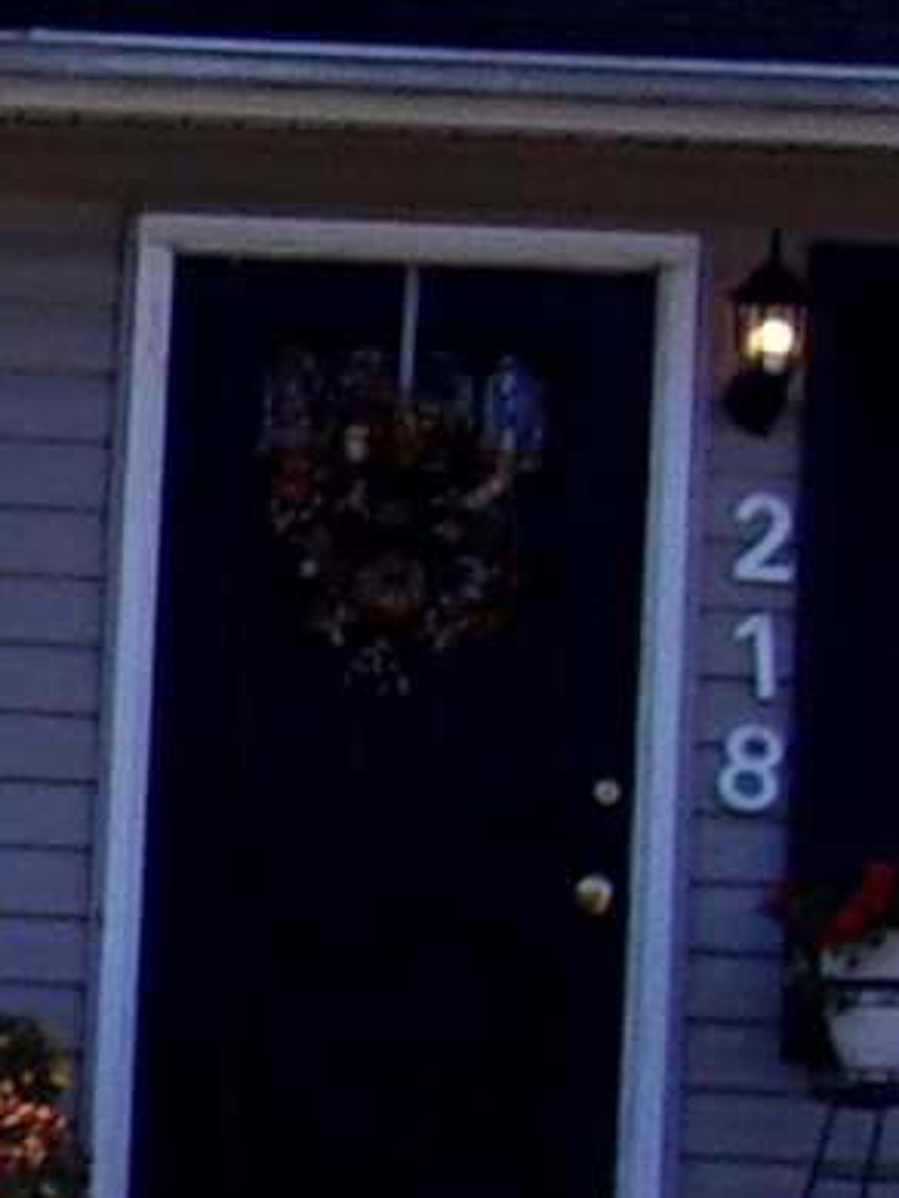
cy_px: 745
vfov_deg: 9.3
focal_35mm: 213
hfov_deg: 6.7
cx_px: -1108
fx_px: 7372
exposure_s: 1/38
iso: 80
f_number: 10.4
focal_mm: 4.9
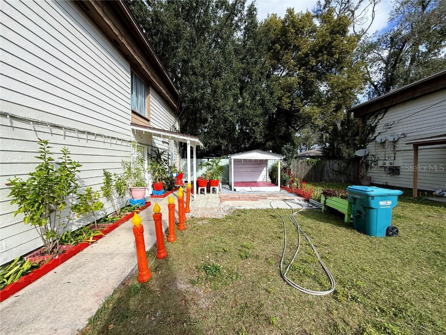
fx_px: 180
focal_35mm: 14
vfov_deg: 85.7
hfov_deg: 102.1
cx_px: 223
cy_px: 168
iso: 50
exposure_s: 1/1285
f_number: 2.2
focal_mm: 2.22
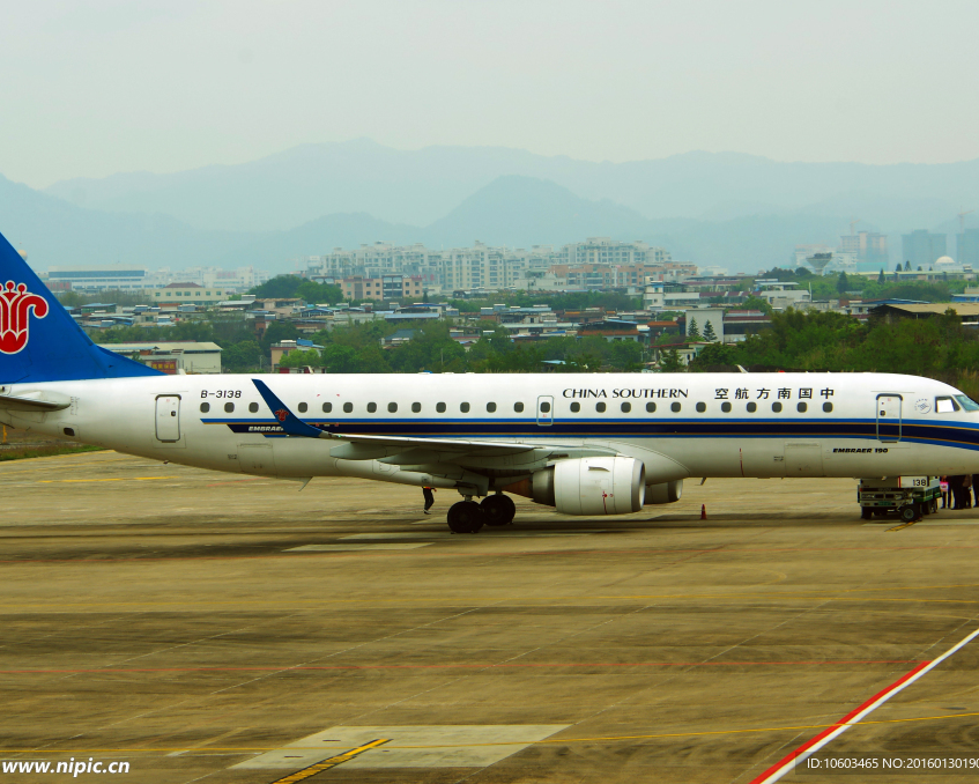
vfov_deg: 9.1
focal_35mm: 170
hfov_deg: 11.3
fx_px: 4927
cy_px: 393
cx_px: 477
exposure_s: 1/125
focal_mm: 100
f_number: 11
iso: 100
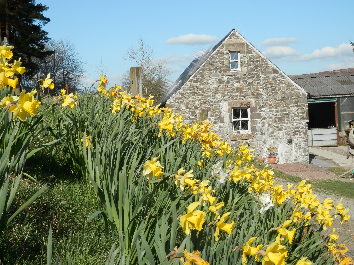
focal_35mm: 66
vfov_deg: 22.3
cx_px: 177
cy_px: 132
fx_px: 675
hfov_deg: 29.4
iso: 80
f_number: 4.4
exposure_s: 1/640
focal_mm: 11.9
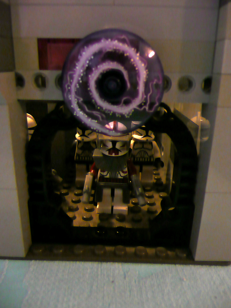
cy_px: 154
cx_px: 116
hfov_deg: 49.7
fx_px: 249
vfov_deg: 63.4
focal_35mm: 28
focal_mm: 4.6
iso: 200
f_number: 3.3
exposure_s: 1/8
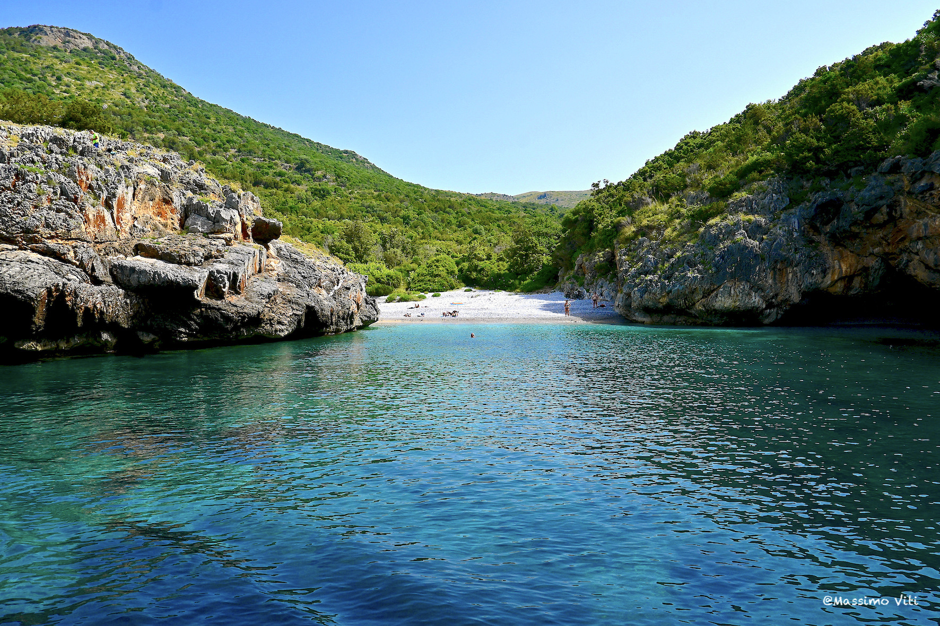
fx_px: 627
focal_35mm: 24
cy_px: 313
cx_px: 470
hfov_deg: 73.7
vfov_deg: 53.1
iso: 100
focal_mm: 16
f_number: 8
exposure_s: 1/200
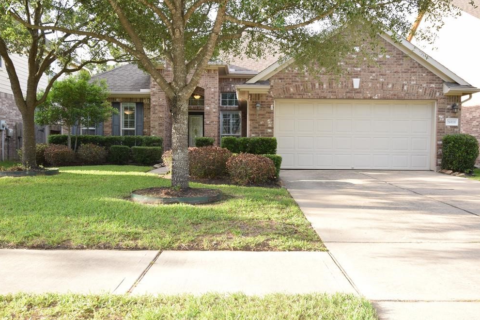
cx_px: 246
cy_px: 163
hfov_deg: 60.3
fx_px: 413
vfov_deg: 42.3
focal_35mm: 31
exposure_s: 1/100
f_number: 8
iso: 400
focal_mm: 20
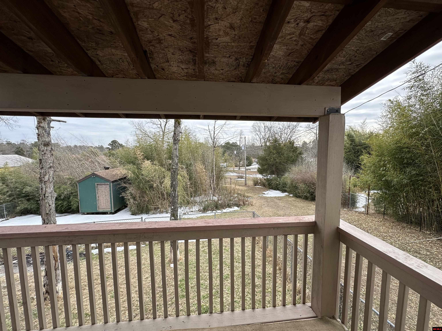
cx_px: 221
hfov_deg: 102.1
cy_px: 166
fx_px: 179
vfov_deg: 85.7
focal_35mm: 14
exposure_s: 1/518
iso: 40
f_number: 2.2
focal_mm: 2.22
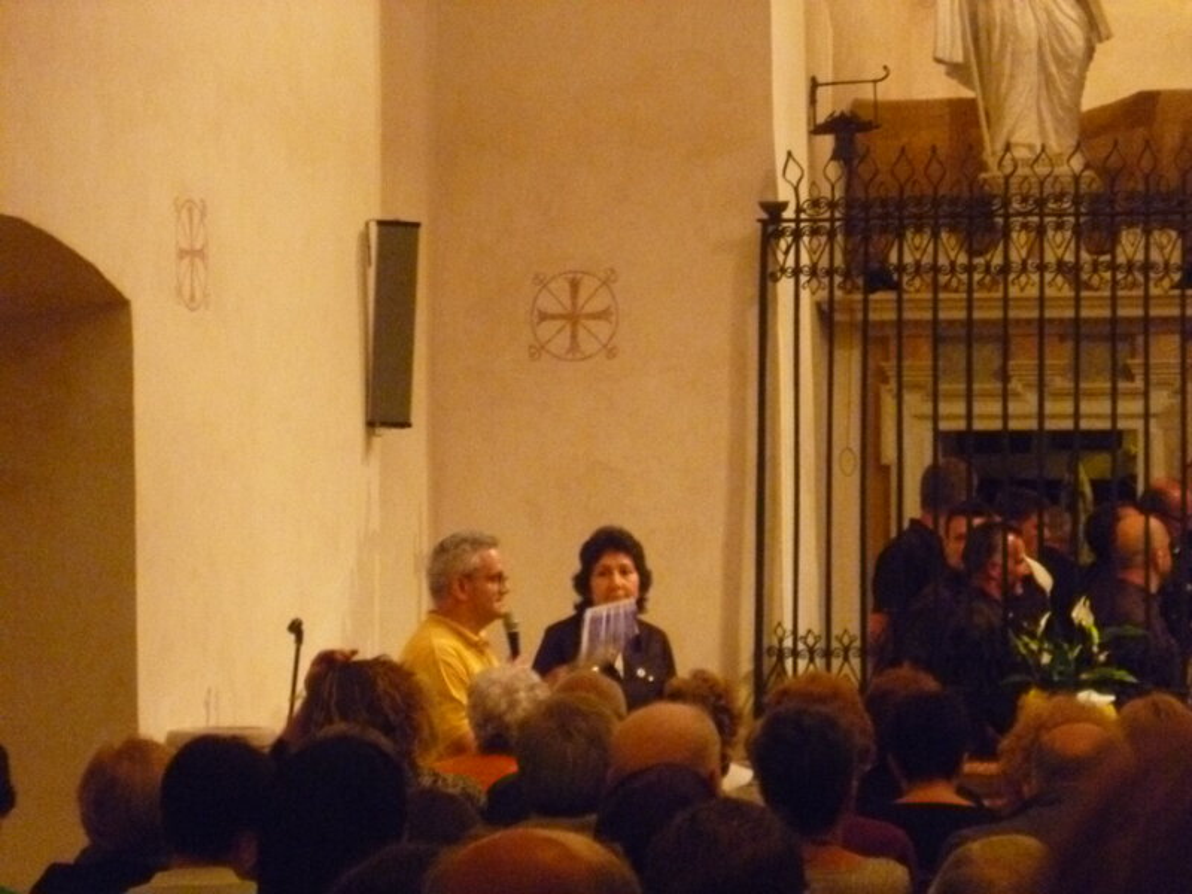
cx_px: 596
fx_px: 3960
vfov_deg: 12.9
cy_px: 447
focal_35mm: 115
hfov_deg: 17.1
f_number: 6.1
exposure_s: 1/15
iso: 1600
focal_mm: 20.5
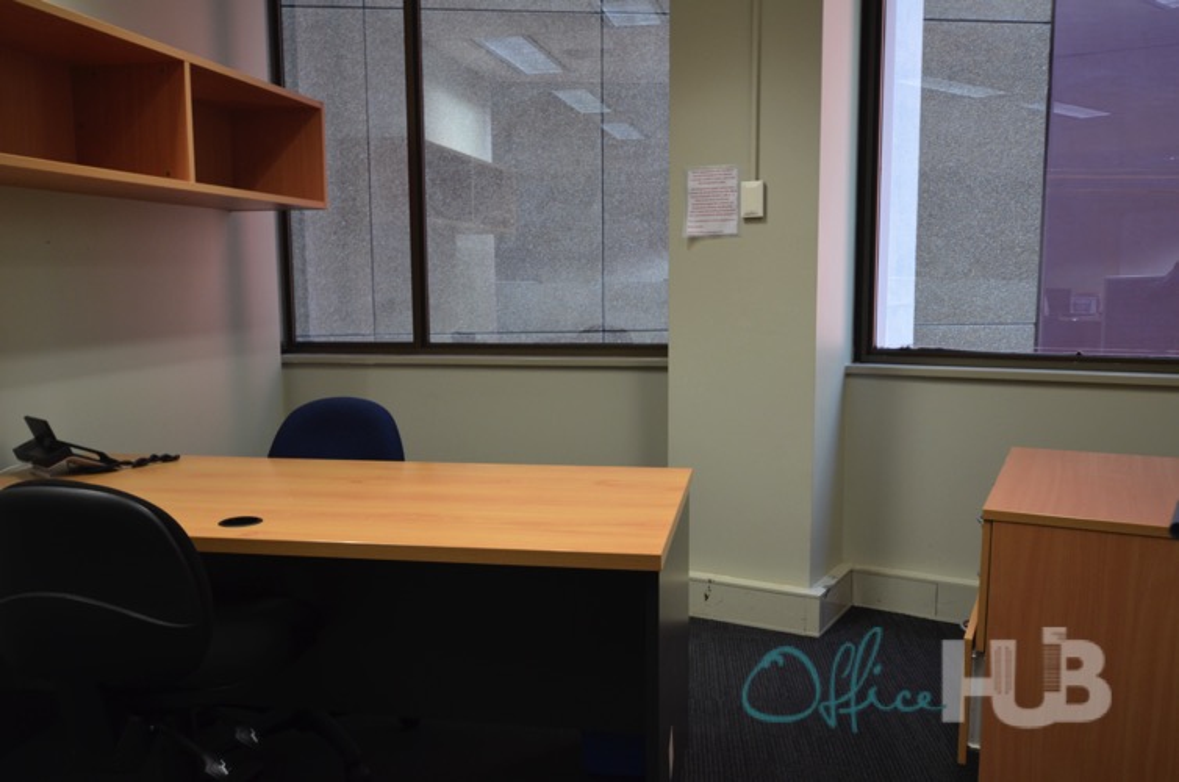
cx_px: 590
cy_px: 391
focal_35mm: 30
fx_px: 981
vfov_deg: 43.5
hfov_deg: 62.0
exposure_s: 1/30
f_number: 4.5
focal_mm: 20
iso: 900
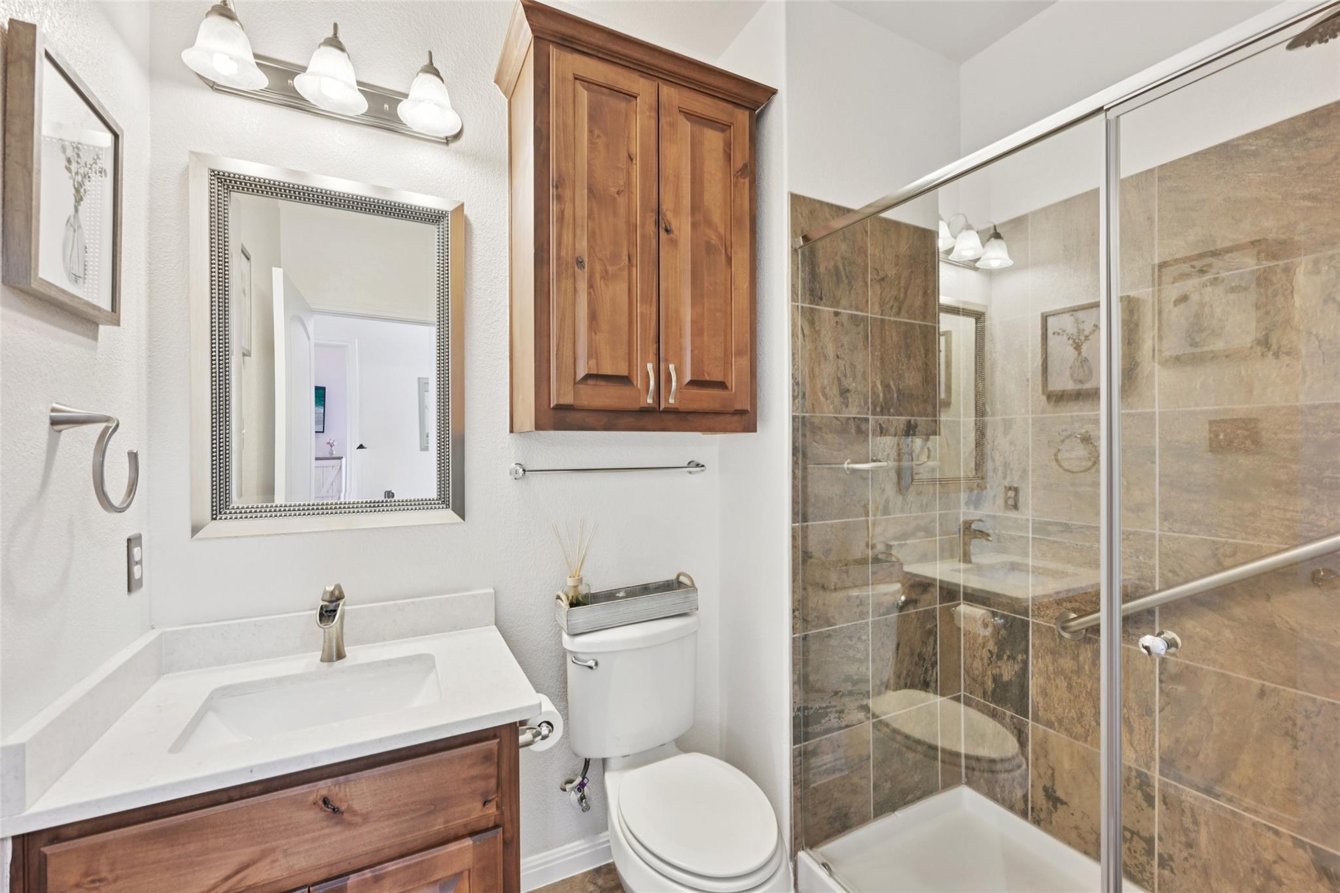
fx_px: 558
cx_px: 670
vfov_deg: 77.3
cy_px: 446
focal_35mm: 15
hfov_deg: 100.4
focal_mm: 15
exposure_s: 1/10
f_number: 6.7
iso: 400
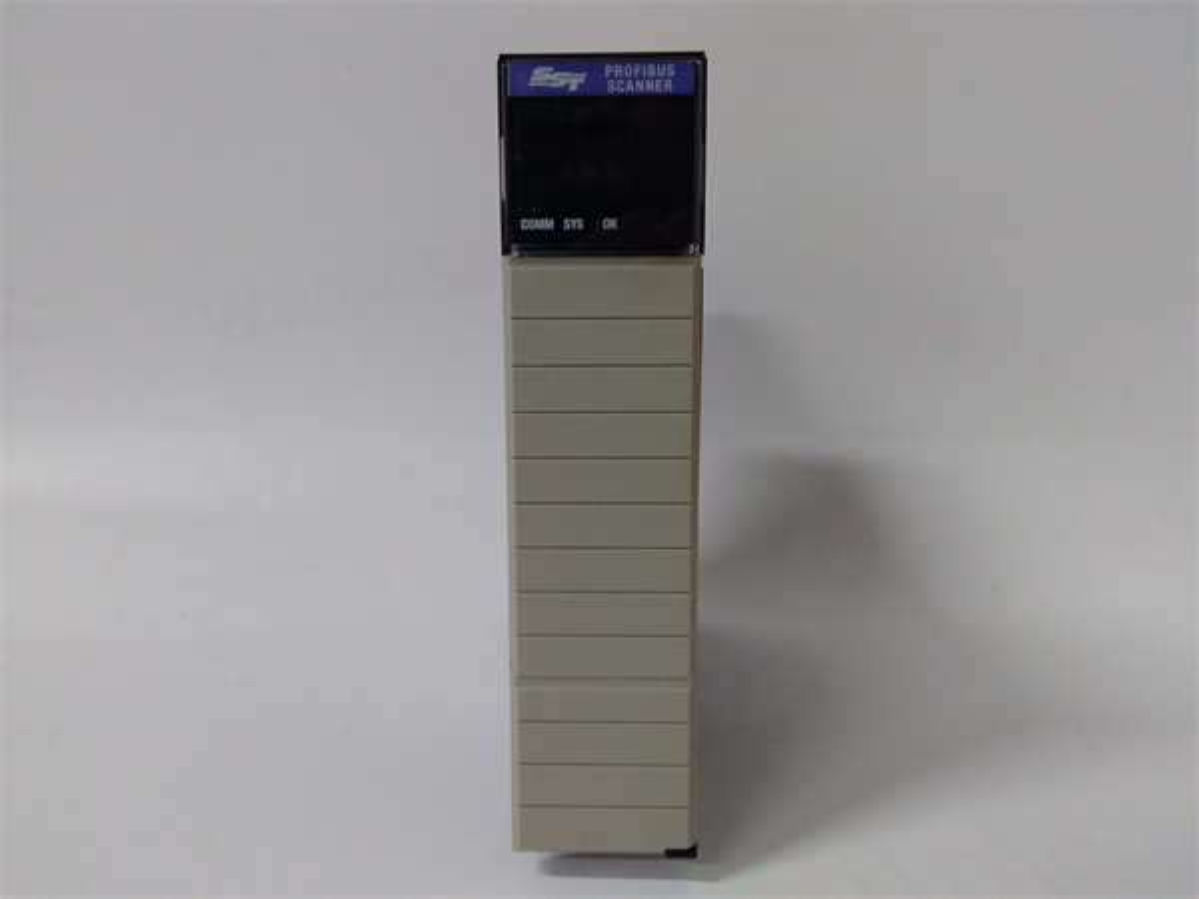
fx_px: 935
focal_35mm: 27
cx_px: 600
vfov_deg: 51.4
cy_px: 450
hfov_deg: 65.3
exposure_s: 1/33
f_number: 2
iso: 303
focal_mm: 3.79
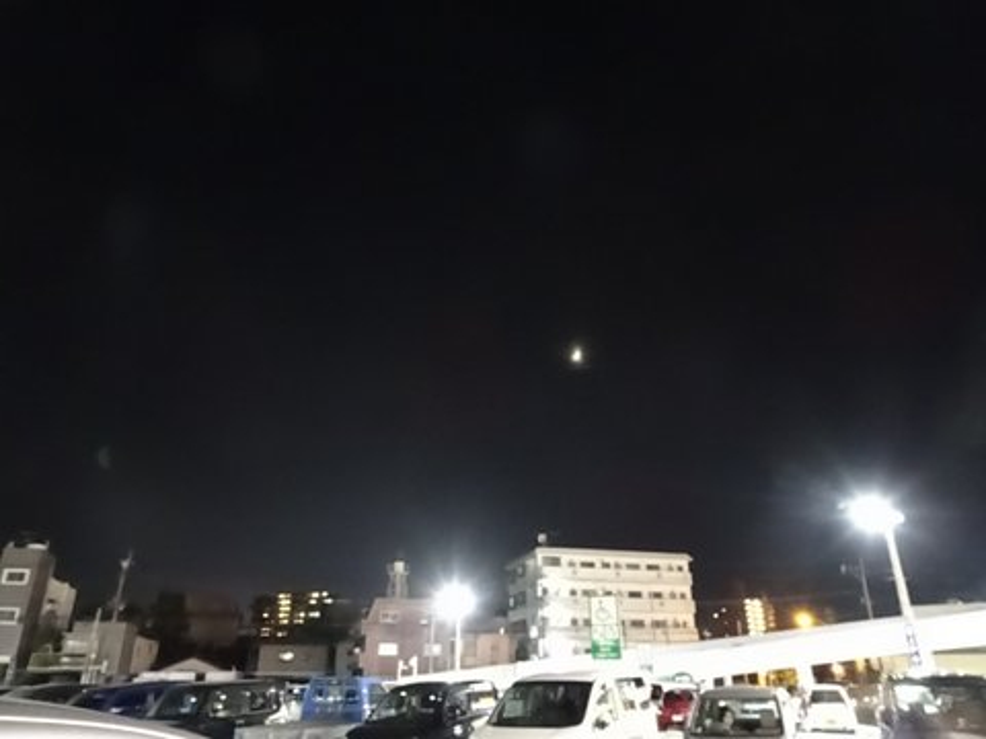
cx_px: 493
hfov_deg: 71.6
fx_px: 684
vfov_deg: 56.8
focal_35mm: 24
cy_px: 370
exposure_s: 1/4
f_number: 3.5
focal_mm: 4.1
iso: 3200
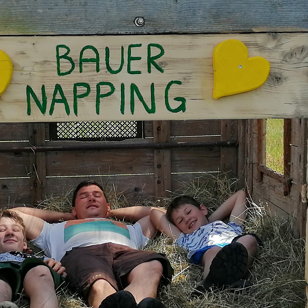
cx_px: 143
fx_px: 785
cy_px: 230
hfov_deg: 22.2
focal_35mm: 78
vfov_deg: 22.0
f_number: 1.8
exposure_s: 1/1062
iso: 50
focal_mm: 3.95
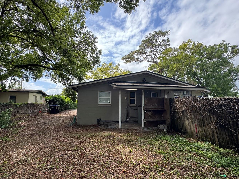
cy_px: 97
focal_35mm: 17
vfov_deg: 74.6
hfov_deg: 90.9
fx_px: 117
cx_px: 111
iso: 40
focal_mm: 2.22
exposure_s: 1/418
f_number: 2.2
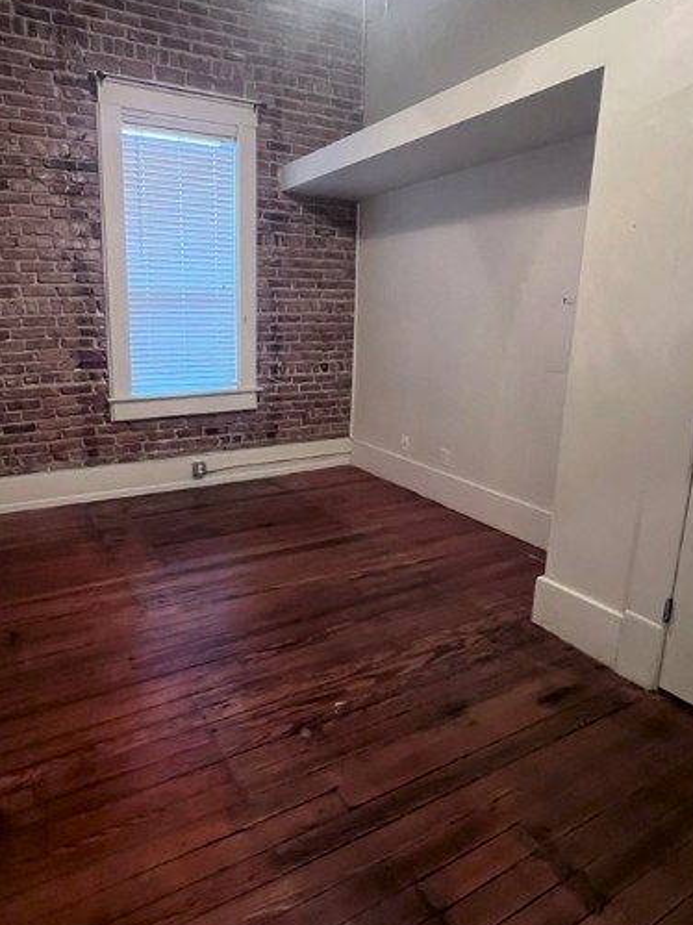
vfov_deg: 81.7
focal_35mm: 20
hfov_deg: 65.1
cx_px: 265
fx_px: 534
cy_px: 434
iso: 1000
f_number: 1.8
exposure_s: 1/60
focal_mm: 1.57
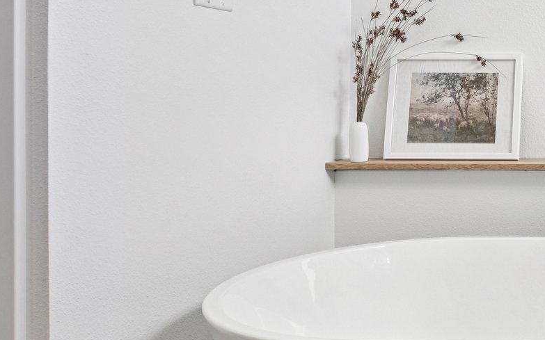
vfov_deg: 26.7
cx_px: 693
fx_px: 713
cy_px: 106
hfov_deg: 32.5
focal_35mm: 48
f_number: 8
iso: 400
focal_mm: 18
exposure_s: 1/60
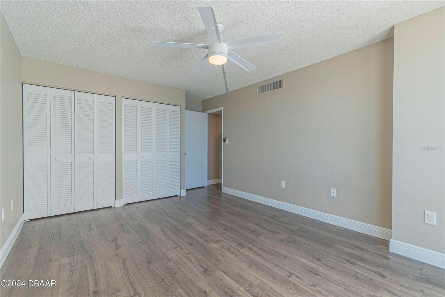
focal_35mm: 15
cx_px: 222
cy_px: 148
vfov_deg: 77.3
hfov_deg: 100.4
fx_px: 185
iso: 320
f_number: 7.1
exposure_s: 1/125
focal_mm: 10
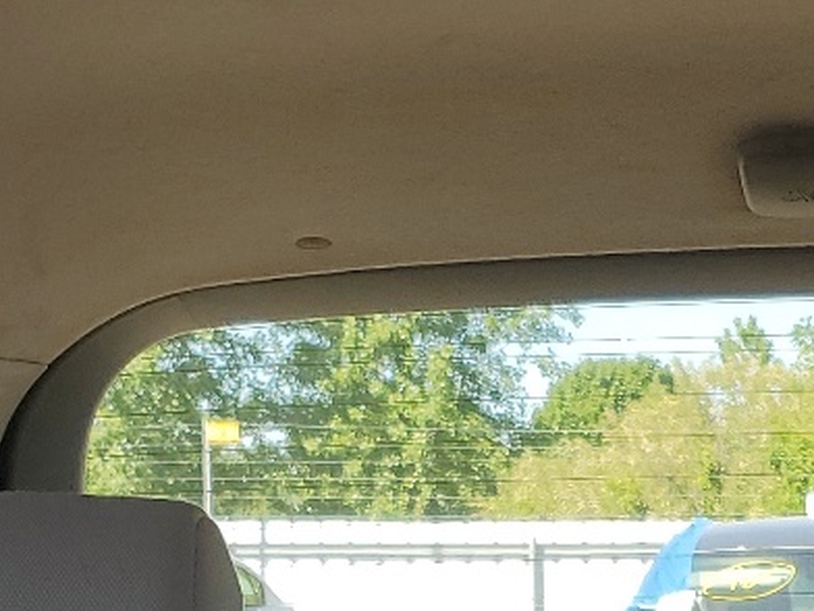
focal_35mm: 106
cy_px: 1176
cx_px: 681
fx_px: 2493
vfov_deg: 12.5
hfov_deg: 18.3
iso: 50
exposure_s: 1/714
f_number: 1.5
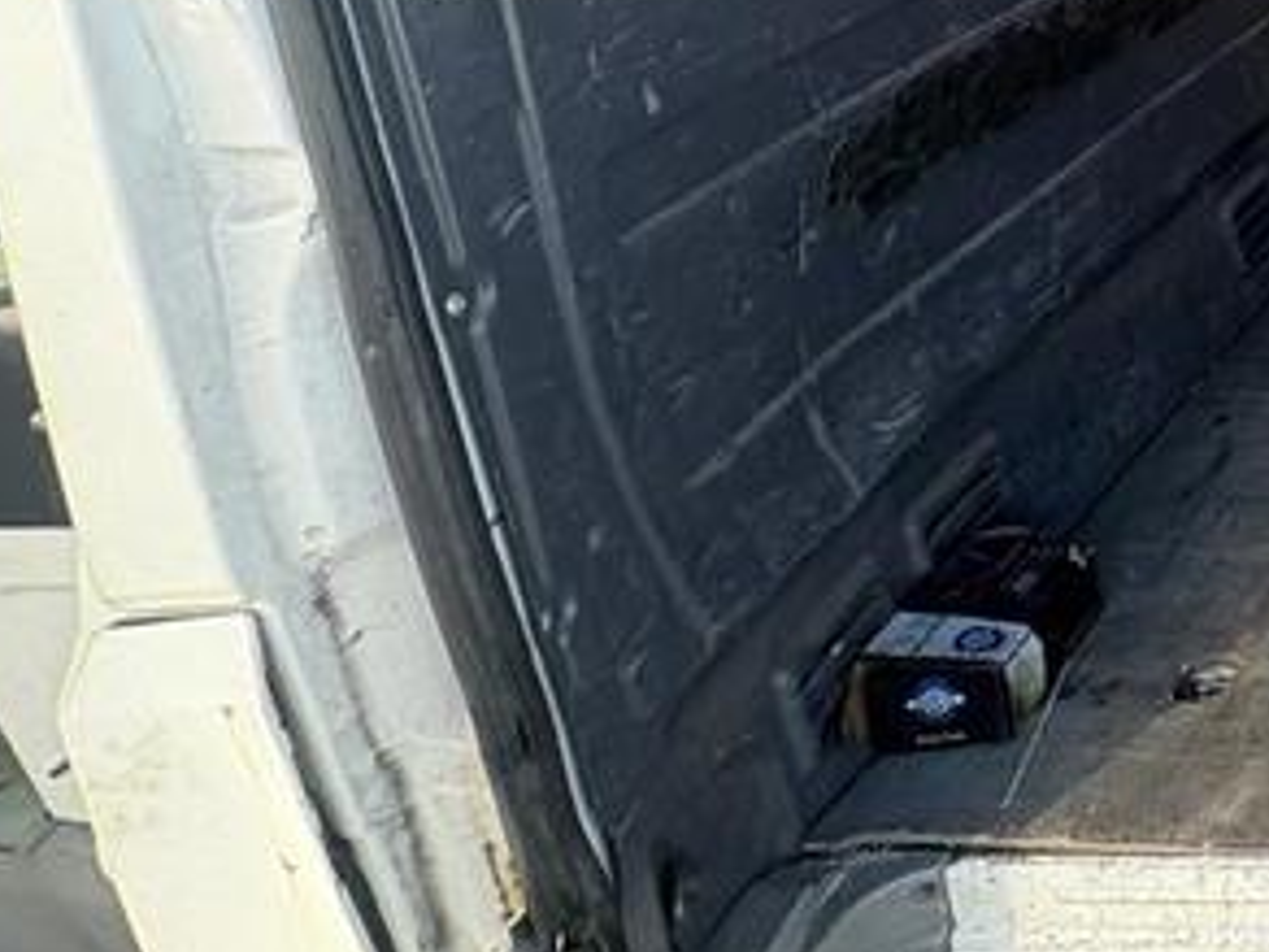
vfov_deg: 30.5
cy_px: -65
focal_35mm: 43
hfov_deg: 29.7
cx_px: 1830
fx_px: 1576
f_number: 2.2
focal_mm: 2.22
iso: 100
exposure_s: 1/137
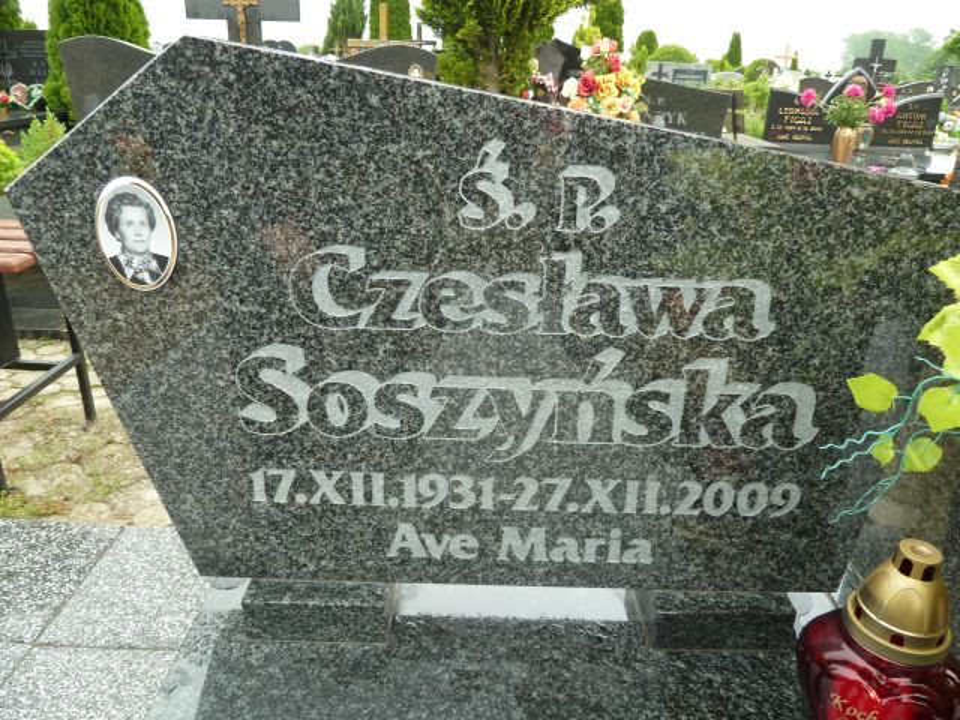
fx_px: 693
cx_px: 480
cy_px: 360
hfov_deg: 69.4
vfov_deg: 54.9
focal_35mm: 25
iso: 80
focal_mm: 4.1
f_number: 3.3
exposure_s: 1/50
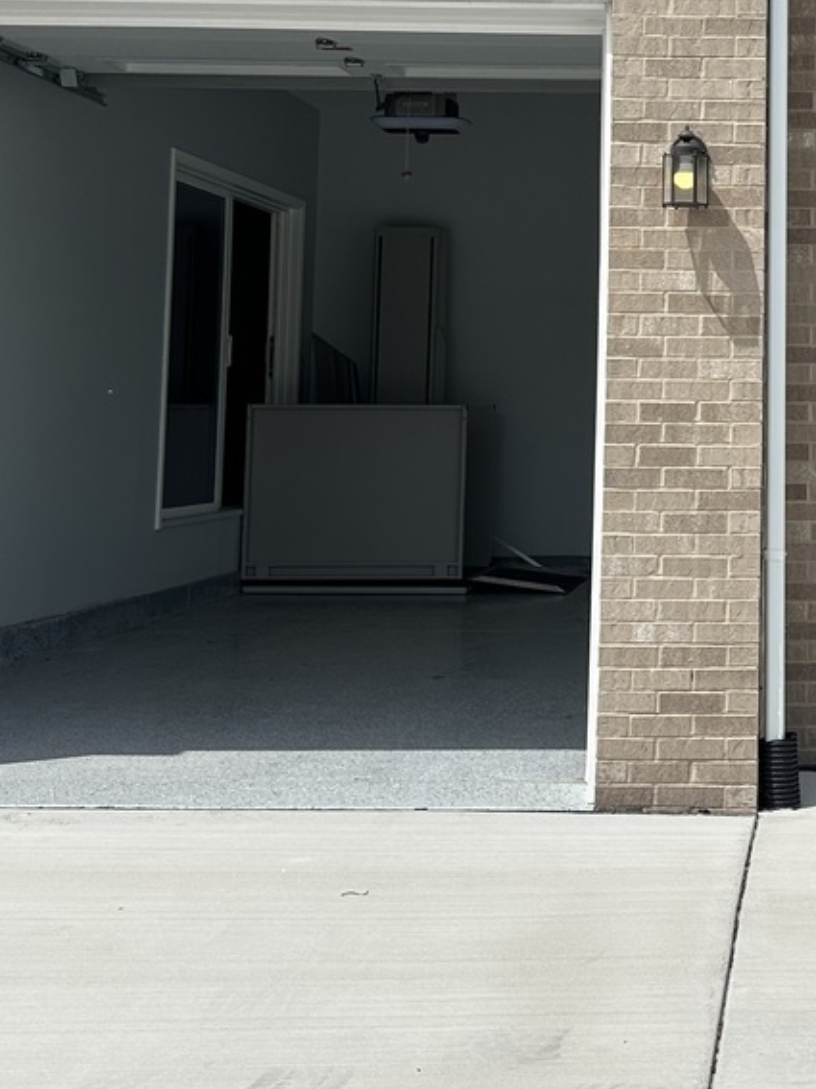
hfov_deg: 22.8
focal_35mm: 61
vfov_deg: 31.0
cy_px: 246
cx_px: 860
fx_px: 1918
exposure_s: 1/6211
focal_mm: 6.86
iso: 80
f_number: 1.78
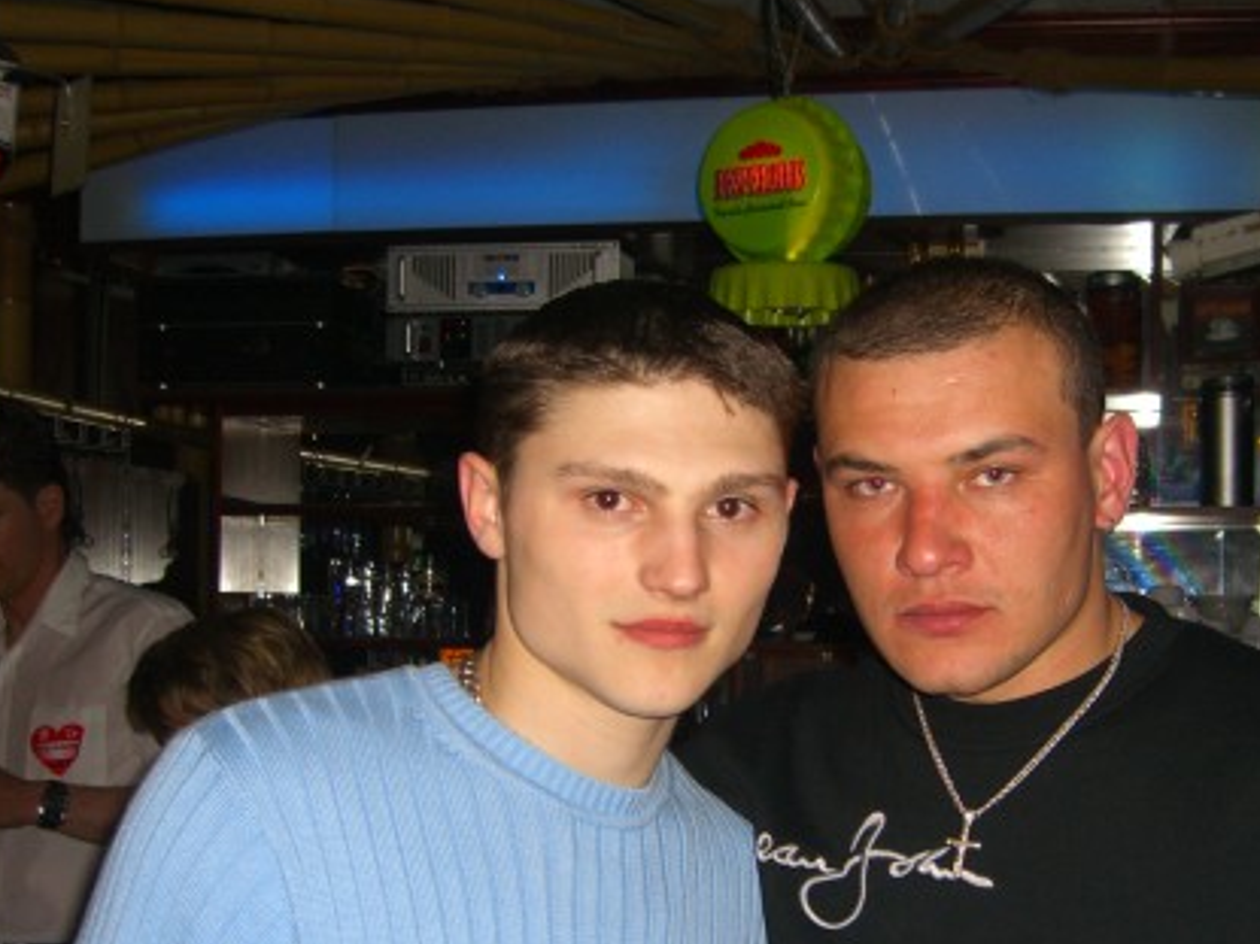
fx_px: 2001
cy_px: 634
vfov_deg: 26.4
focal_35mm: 55
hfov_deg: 34.8
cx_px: 777
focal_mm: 7.9
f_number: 2.8
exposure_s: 1/60
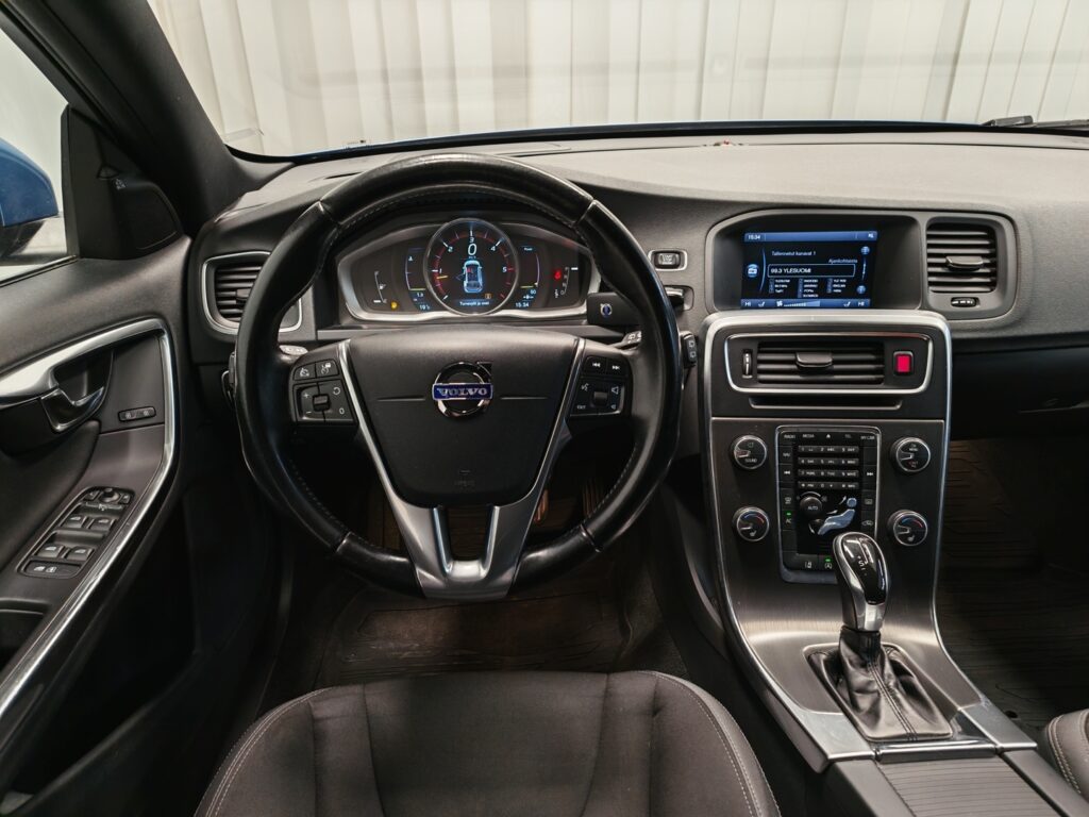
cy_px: 408
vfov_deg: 58.9
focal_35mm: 23
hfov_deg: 73.9
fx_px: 724
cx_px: 544
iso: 200
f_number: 1.6
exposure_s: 1/50
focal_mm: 5.4
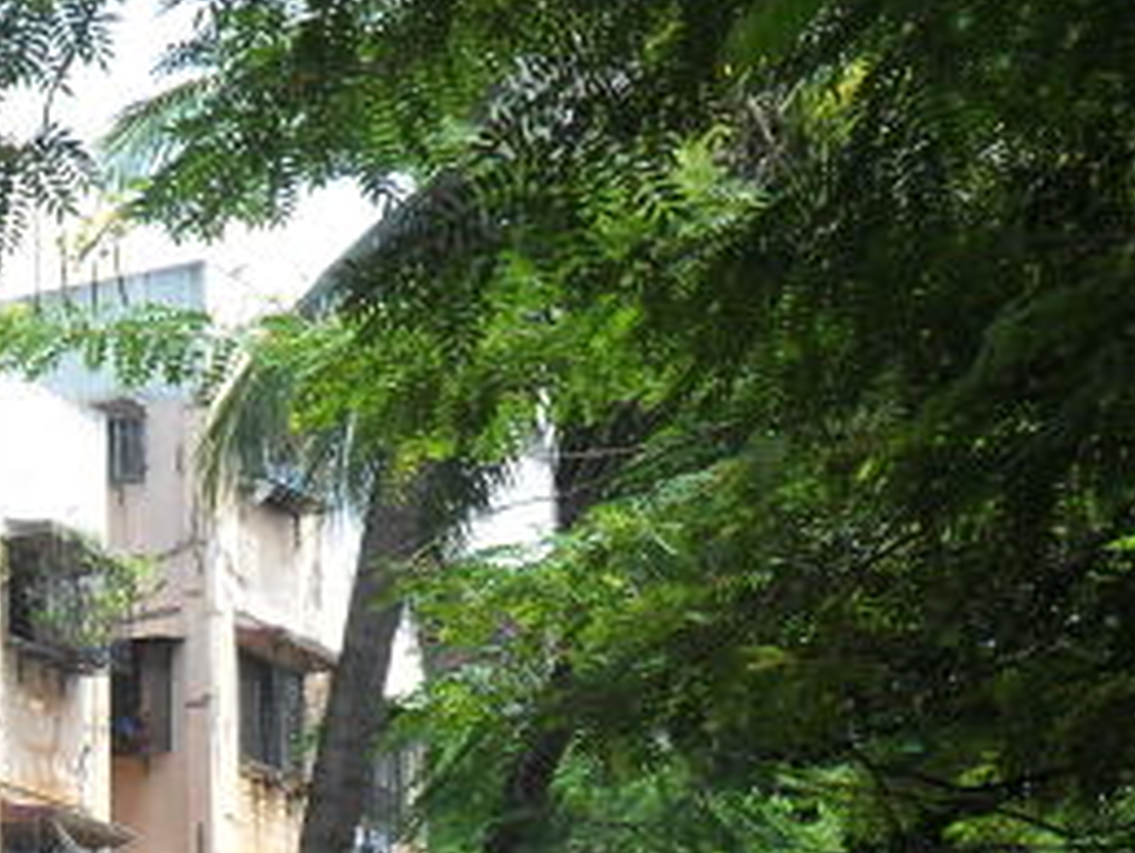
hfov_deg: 17.5
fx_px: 3577
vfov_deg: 13.5
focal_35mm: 109
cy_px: 787
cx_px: -62
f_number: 4.5
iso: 100
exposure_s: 1/250
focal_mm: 7.8
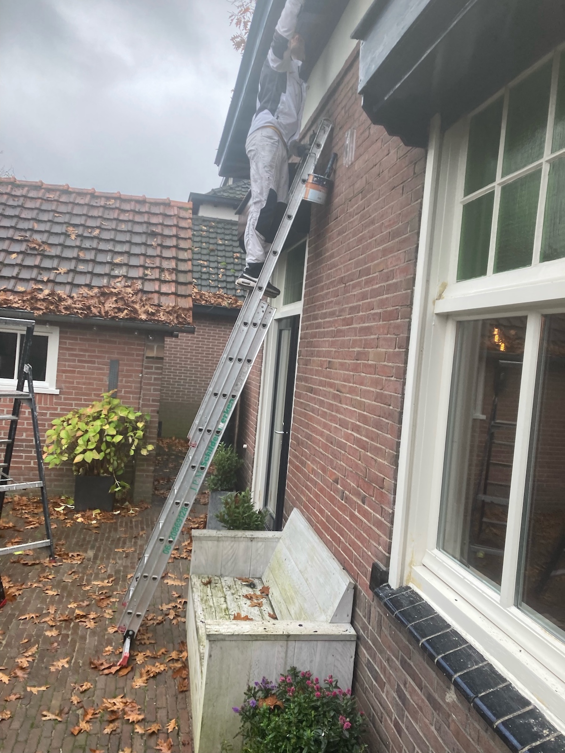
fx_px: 609
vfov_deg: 63.4
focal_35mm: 28
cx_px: 282
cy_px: 376
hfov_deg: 49.7
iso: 25
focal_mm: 3.99
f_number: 1.8
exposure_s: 1/121
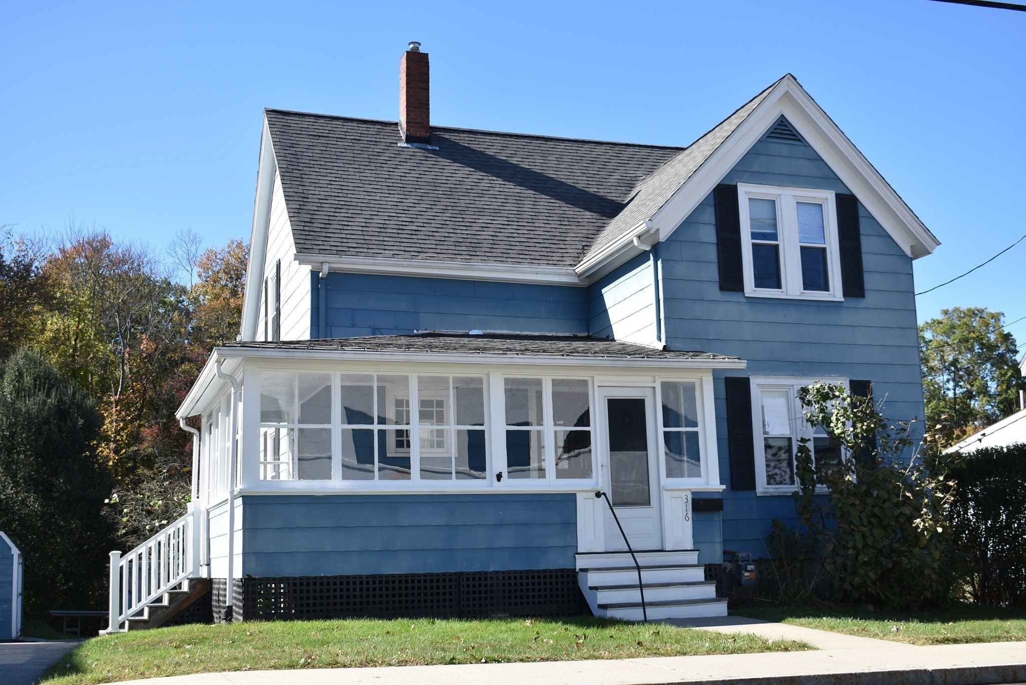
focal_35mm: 44
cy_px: 342
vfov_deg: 30.9
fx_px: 1240
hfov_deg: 44.9
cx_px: 513
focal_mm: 29
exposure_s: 1/320
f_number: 6.3
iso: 100
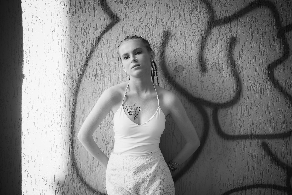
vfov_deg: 26.5
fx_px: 414
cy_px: 99
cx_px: 147
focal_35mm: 51
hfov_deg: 38.9
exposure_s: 1/200
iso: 100
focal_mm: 50
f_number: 1.8
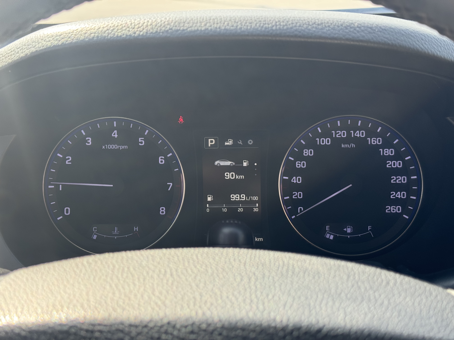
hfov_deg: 39.7
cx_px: 227
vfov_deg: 30.3
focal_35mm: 48
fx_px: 630
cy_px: 170
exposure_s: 1/325
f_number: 1.78
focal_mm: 6.76
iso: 64
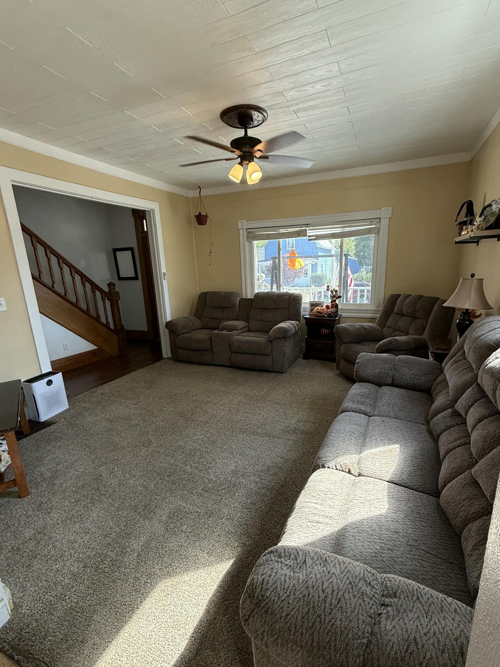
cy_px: 346
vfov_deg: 94.4
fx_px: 308
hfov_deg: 78.0
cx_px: 268
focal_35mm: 16
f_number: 2.2
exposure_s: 1/120
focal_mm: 2.22
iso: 125
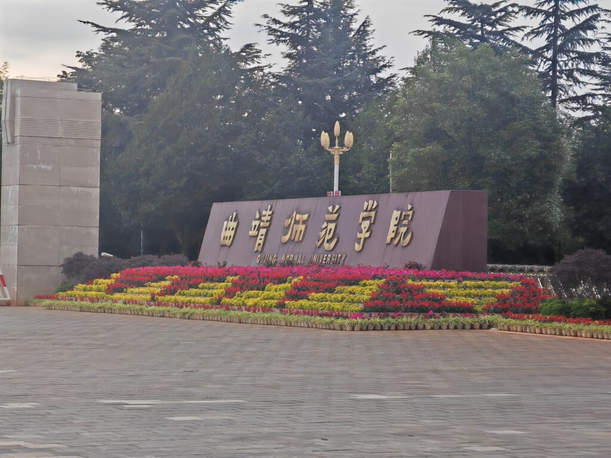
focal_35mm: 124
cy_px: 229
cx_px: 306
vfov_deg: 12.0
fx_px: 2189
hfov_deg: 15.9
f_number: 2.4
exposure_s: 1/100
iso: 100
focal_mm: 8.67
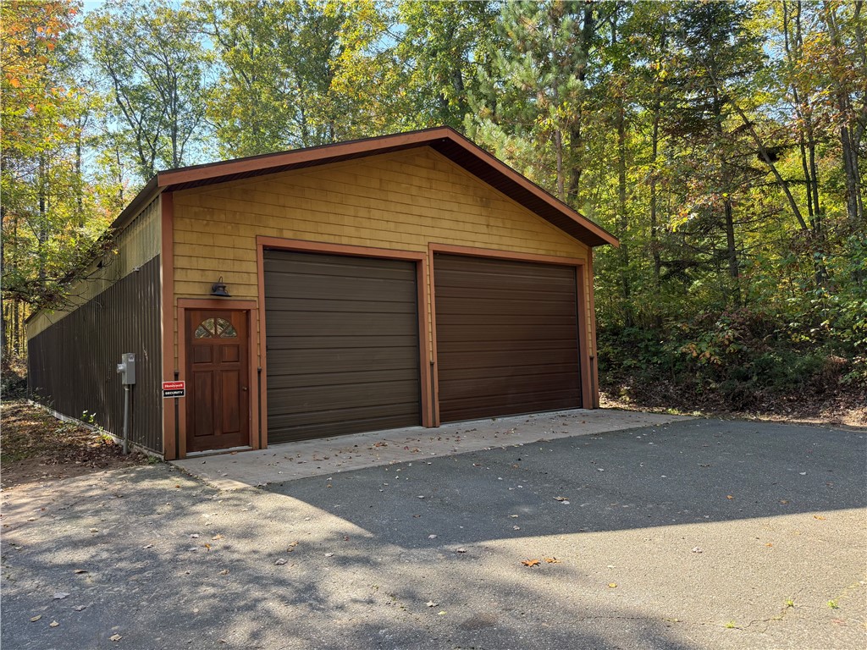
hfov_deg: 71.6
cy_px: 325
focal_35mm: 24
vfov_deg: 56.8
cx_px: 434
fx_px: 601
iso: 100
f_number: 1.78
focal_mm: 6.76
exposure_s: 1/627
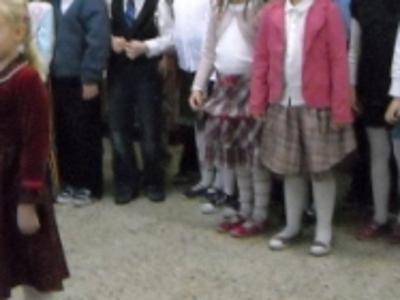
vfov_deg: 14.6
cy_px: -14
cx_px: 56
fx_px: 1143
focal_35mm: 99
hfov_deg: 19.5
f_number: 2.8
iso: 800
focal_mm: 5.7
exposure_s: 1/71
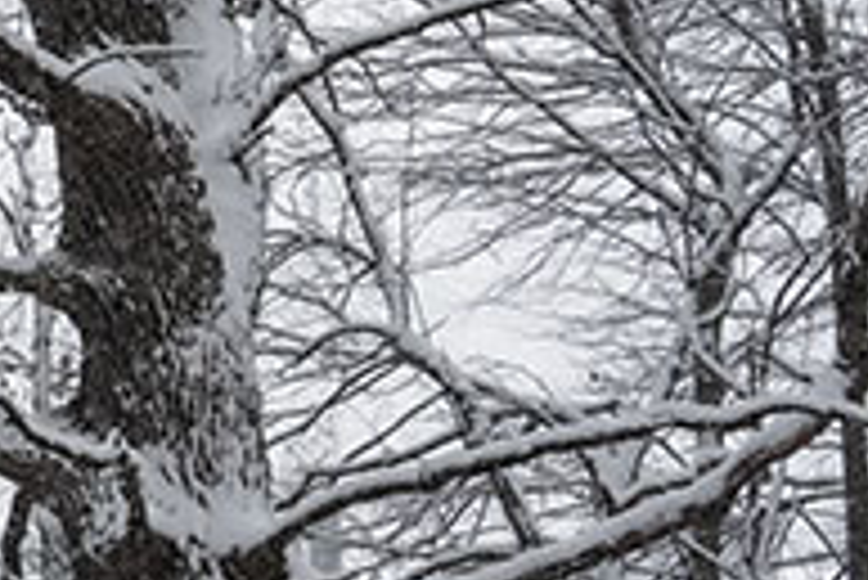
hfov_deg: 9.0
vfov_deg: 6.5
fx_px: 5115
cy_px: 52
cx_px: -1043
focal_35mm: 212
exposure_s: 1/640
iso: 2500
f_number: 11
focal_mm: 41
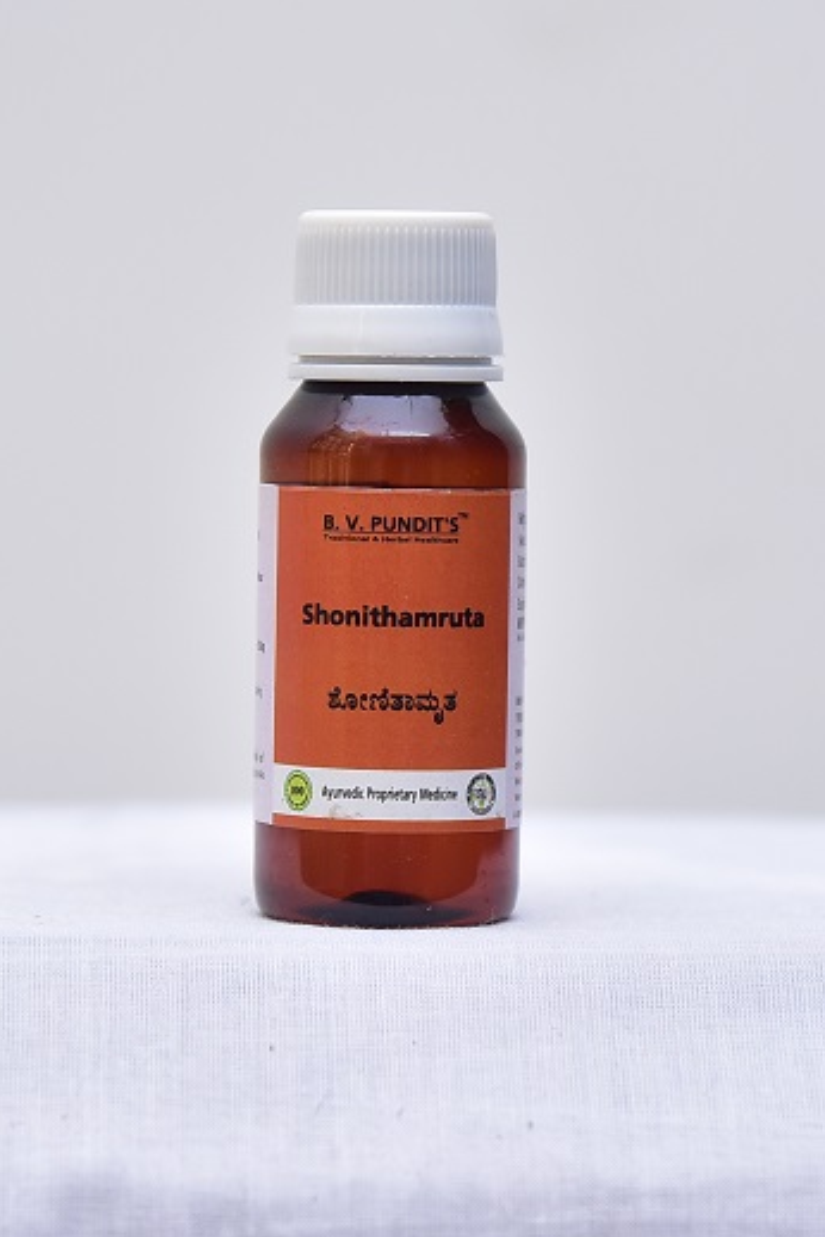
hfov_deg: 17.9
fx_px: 2612
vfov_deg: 26.7
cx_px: 410
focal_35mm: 76
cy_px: 617
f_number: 4
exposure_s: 1/125
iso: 1250
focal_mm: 75
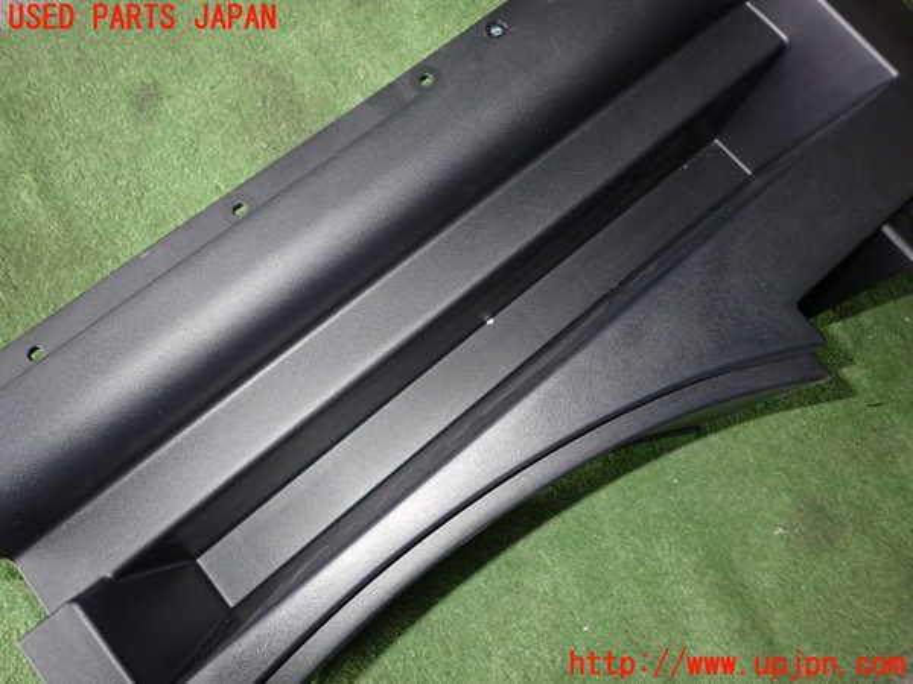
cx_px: 456
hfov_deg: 69.4
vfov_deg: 54.9
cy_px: 342
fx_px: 659
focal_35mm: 25
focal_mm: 4.5
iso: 320
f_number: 5.6
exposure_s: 1/30
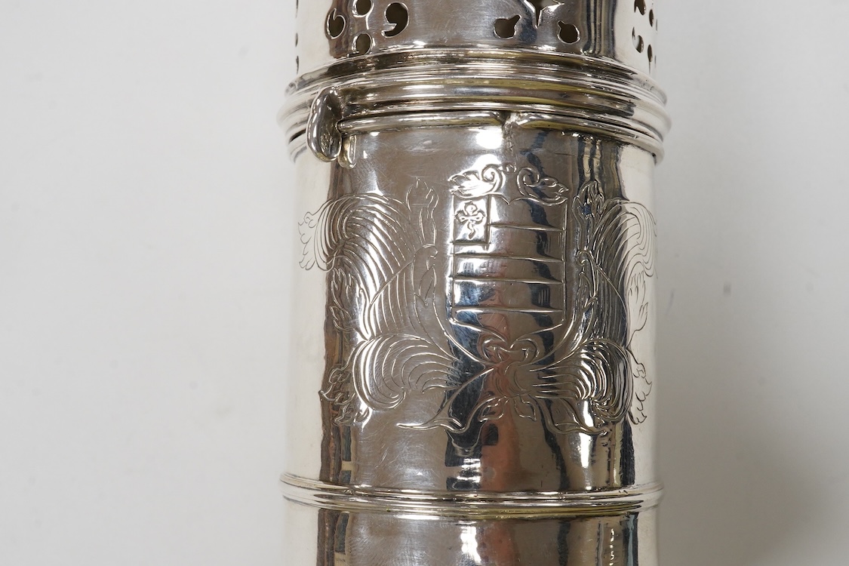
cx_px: 424
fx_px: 1061
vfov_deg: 29.9
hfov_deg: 43.6
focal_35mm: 45
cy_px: 283
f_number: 20
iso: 2500
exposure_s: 1/100
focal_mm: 30
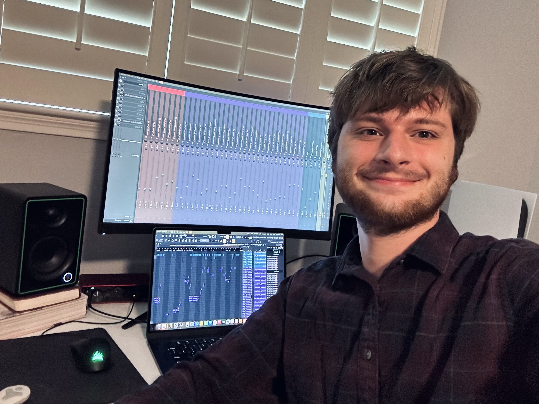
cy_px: 202
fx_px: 358
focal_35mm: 23
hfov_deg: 73.9
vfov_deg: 58.9
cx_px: 270
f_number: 1.9
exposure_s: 1/30
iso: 320
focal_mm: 2.69
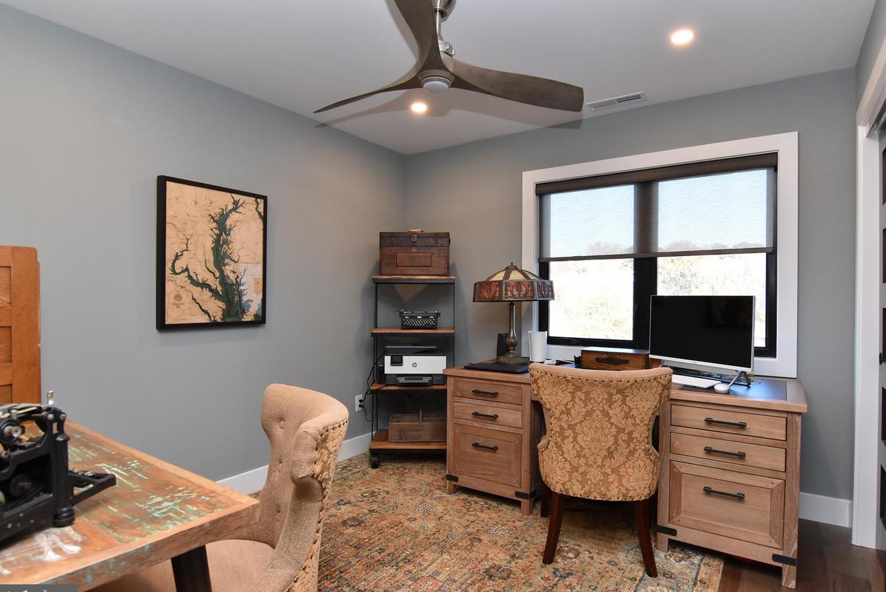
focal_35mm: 19
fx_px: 468
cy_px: 305
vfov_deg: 64.6
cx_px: 444
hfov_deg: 86.9
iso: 800
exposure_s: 1/60
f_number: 7.1
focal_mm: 12
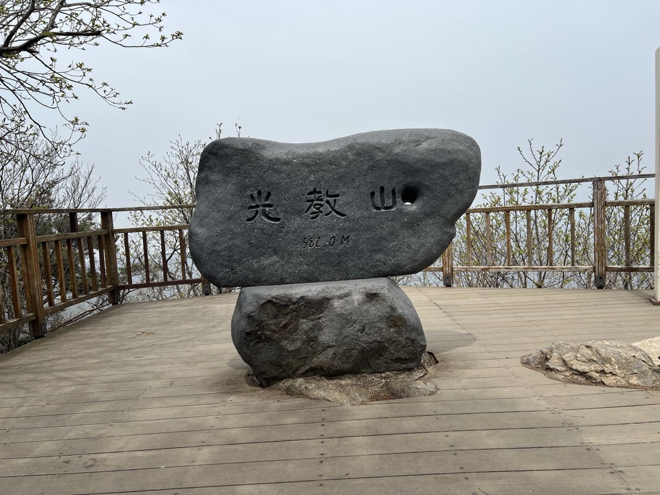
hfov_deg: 67.3
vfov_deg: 53.1
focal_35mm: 26
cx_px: 330
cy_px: 248
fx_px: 496
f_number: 1.5
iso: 50
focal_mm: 5.7
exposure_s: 1/5319
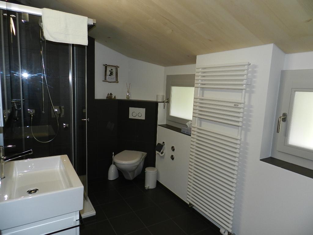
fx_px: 208
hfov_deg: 73.9
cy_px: 118
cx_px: 156
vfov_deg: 58.9
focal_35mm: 23
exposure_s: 1/30
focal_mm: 4
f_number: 3.4
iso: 200
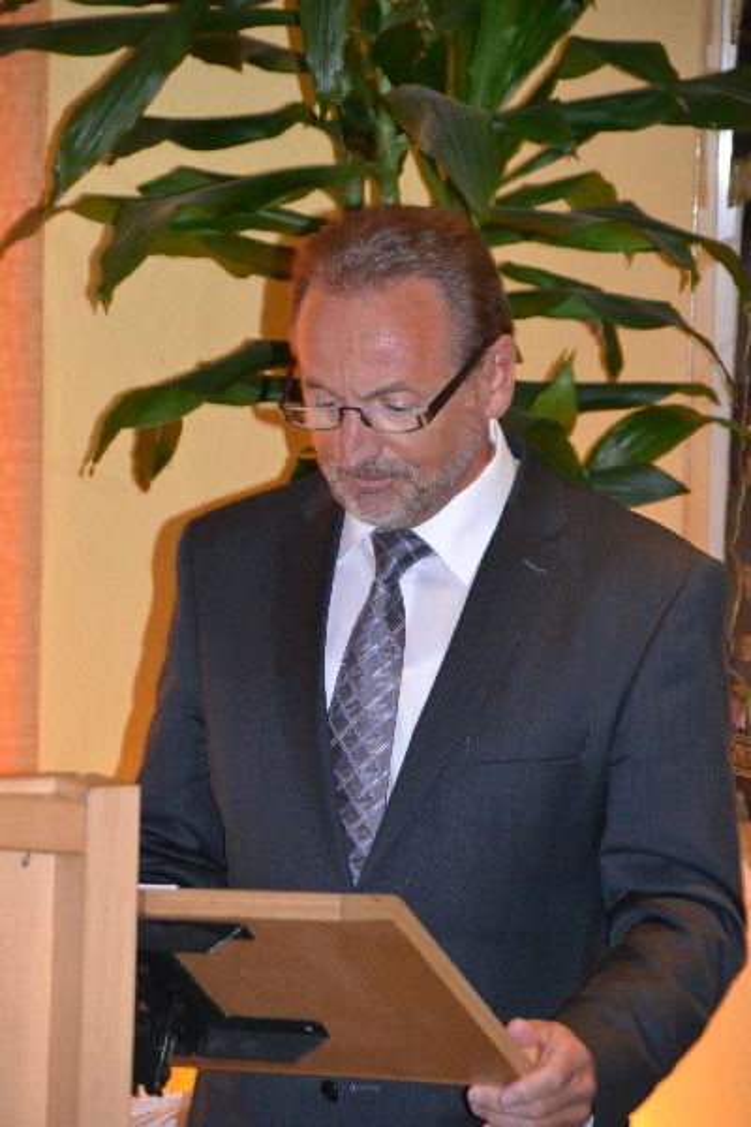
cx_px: 376
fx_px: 5867
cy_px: 564
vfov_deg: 11.0
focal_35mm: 188
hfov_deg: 7.3
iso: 3200
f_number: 5.6
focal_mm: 125
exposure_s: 1/60
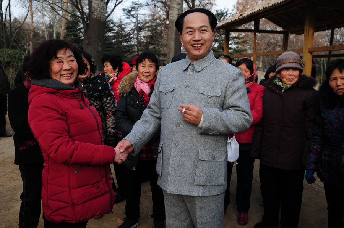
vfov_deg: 39.9
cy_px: 114
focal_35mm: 33
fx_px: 315
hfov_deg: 57.3
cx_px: 172
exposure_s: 1/320
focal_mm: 22
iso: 250
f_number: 4
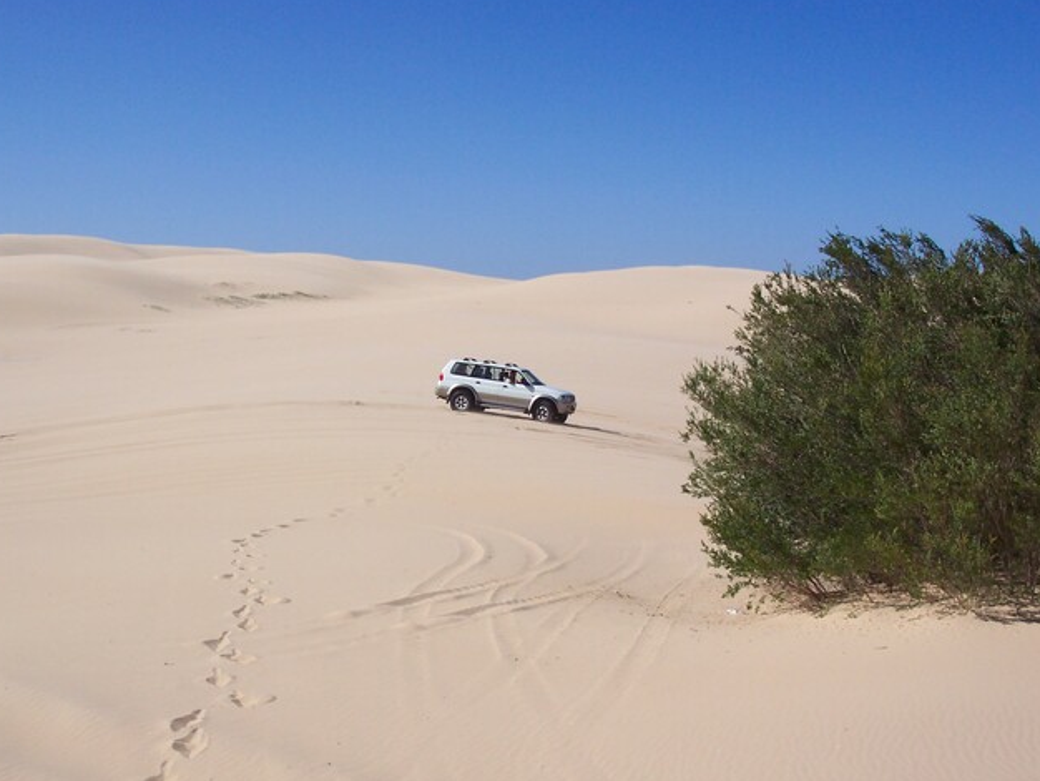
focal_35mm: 42
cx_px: 523
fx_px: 1262
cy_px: 390
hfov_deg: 44.8
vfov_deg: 34.4
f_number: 4.8
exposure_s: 1/1000
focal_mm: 8
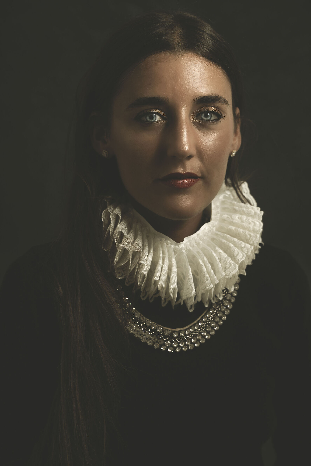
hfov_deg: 18.9
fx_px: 933
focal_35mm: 72
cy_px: 233
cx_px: 156
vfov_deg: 28.1
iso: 200
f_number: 6.3
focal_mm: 72
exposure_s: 1/125
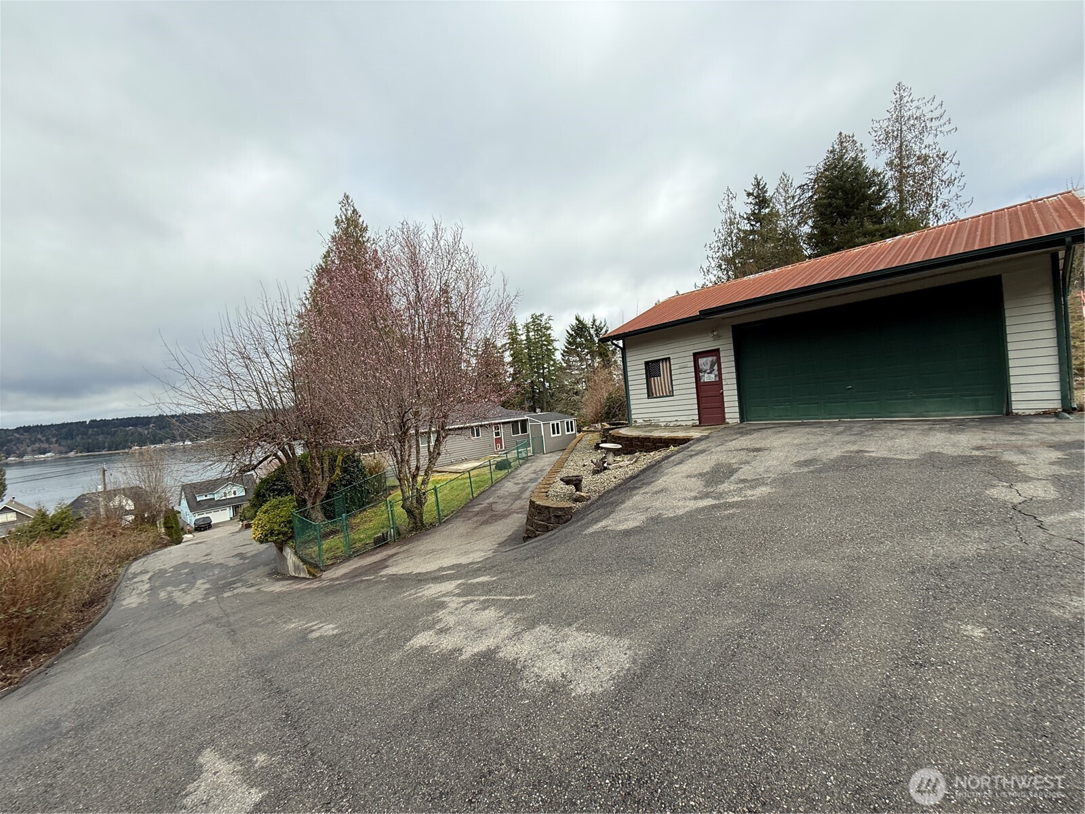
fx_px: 439
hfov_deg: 102.1
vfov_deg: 85.7
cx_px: 542
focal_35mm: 14
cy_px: 407
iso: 50
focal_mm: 2.22
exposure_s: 1/514
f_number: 2.2
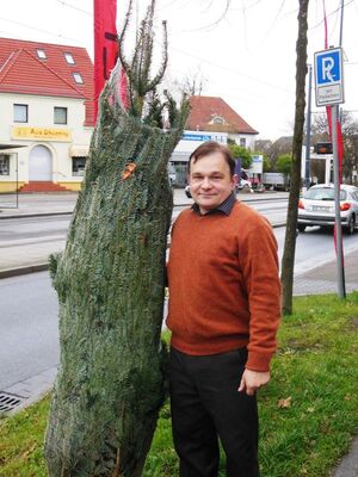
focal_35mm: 50
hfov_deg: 29.1
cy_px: 238
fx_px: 689
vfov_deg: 38.2
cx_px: 179
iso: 400
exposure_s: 1/200
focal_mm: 8.9
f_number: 4
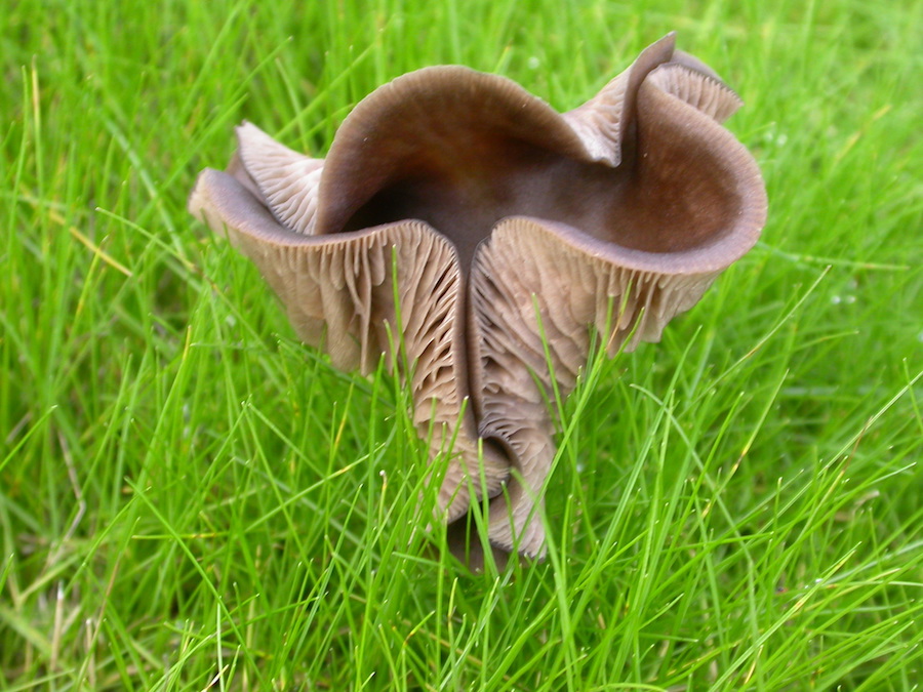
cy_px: 346
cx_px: 462
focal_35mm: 80
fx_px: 2133
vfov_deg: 18.4
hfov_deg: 24.4
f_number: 3.5
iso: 100
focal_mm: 16.6
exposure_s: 1/35.5
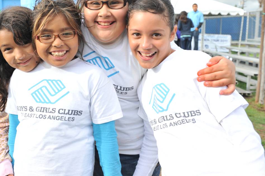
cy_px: 68
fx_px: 287
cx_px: 112
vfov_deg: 34.0
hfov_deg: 49.4
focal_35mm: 39
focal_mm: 29
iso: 800
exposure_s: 1/1250
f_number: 5
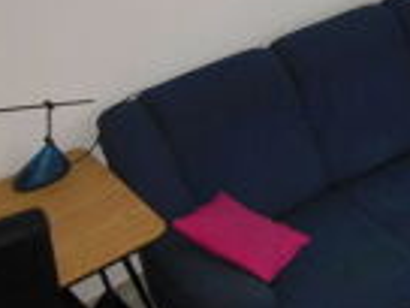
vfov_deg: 16.0
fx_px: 1042
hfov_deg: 19.5
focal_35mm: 88
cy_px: -75
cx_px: 609
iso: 320
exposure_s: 1/25
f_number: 3.5
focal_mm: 4.5
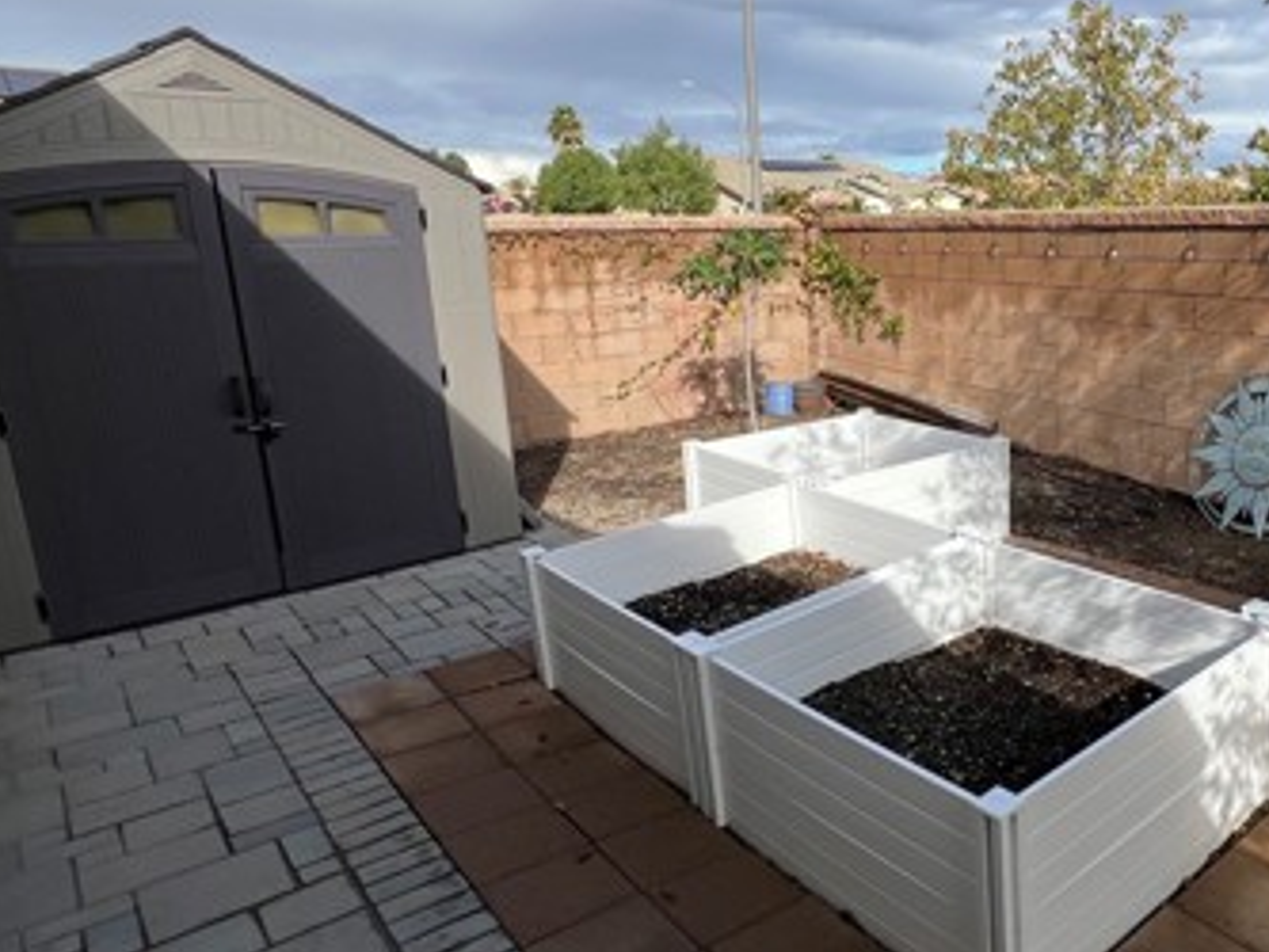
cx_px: 1006
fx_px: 917
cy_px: 407
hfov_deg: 63.7
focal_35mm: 25
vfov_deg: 54.7
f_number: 1.8
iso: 32
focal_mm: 1.57
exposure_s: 1/1468
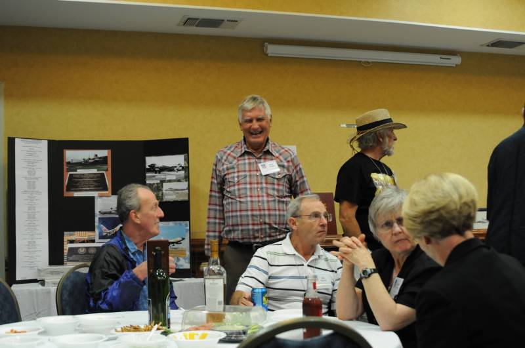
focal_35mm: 45
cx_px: 262
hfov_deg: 43.7
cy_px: 174
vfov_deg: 29.8
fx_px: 655
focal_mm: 30
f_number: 3.5
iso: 800
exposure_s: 1/30
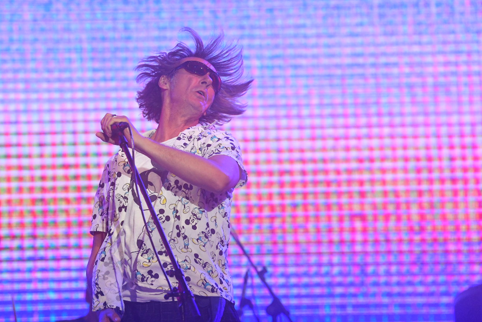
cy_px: 157
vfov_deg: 5.7
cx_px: 157
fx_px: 3213
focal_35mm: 240
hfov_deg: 8.6
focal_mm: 160
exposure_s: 1/1000
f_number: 4
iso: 5000
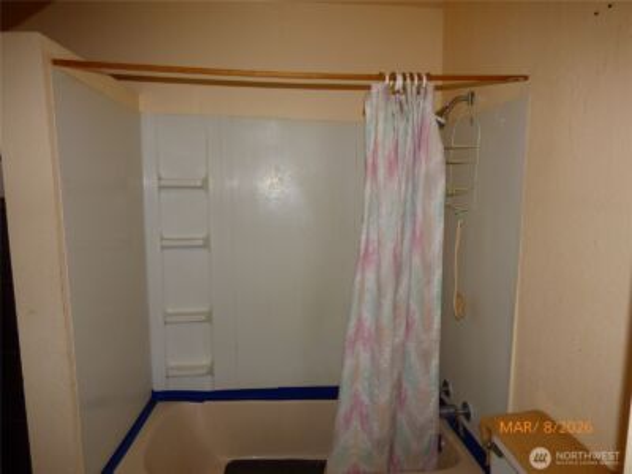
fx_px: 365
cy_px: 237
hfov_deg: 81.7
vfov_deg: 66.0
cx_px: 316
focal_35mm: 20
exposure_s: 1/60
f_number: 2.8
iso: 100
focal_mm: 3.58
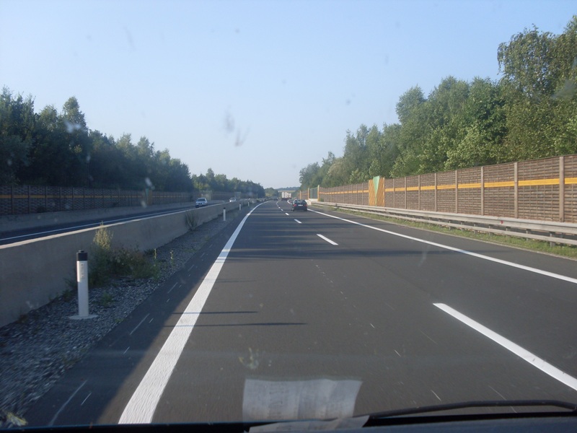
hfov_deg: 49.0
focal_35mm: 38
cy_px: 216
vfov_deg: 37.7
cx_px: 288
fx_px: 633
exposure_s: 1/500
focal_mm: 6.3
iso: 80
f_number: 2.8
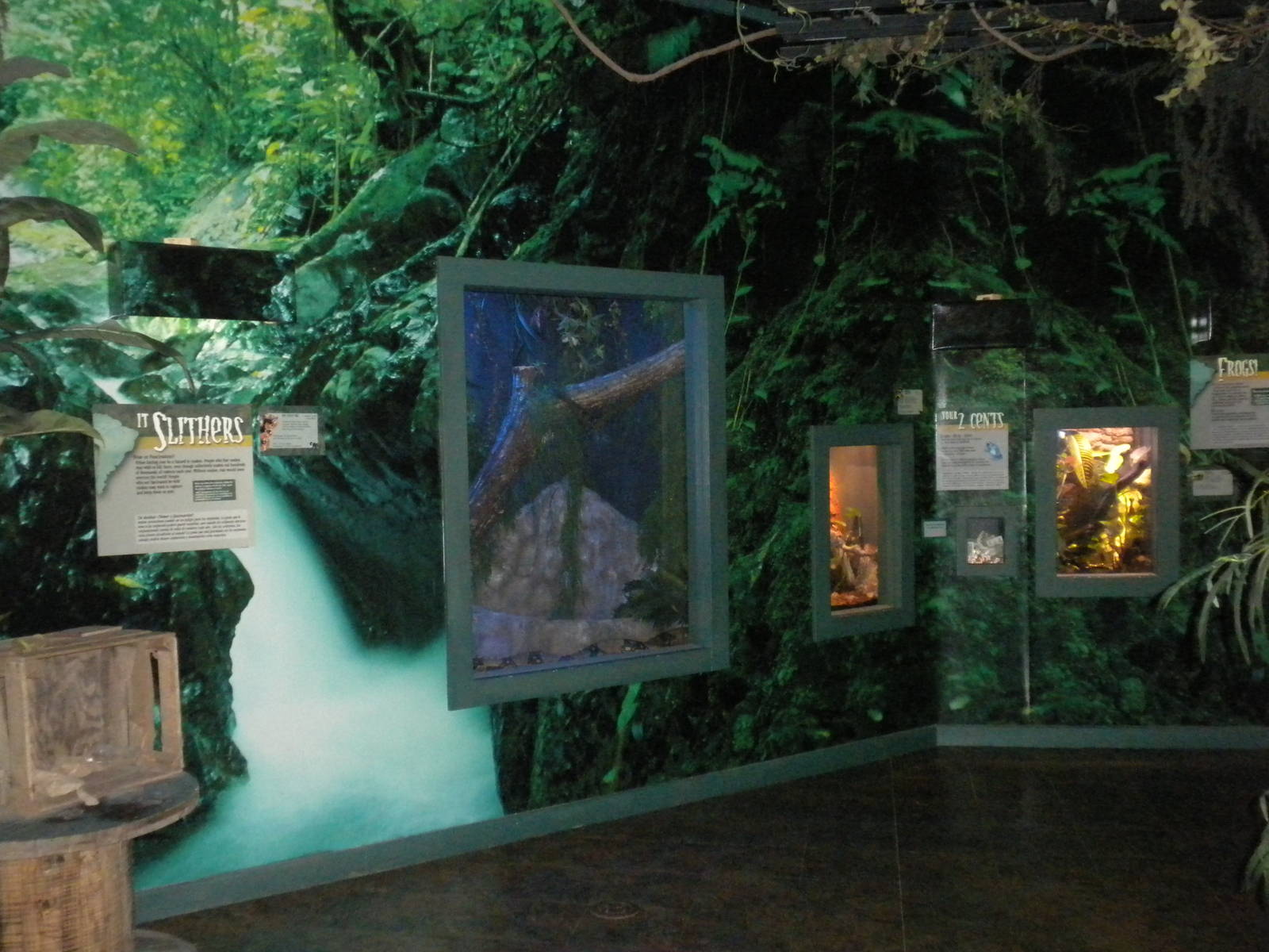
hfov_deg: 50.1
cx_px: 634
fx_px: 1356
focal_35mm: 37
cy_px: 476
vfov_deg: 38.7
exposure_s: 1/30
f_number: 3.5
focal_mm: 6.6
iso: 800
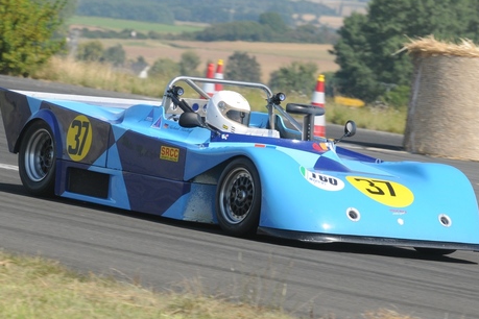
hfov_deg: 6.8
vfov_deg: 4.5
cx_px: 246
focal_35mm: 304
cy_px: 124
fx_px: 4040
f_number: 9
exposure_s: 1/500
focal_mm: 155
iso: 640
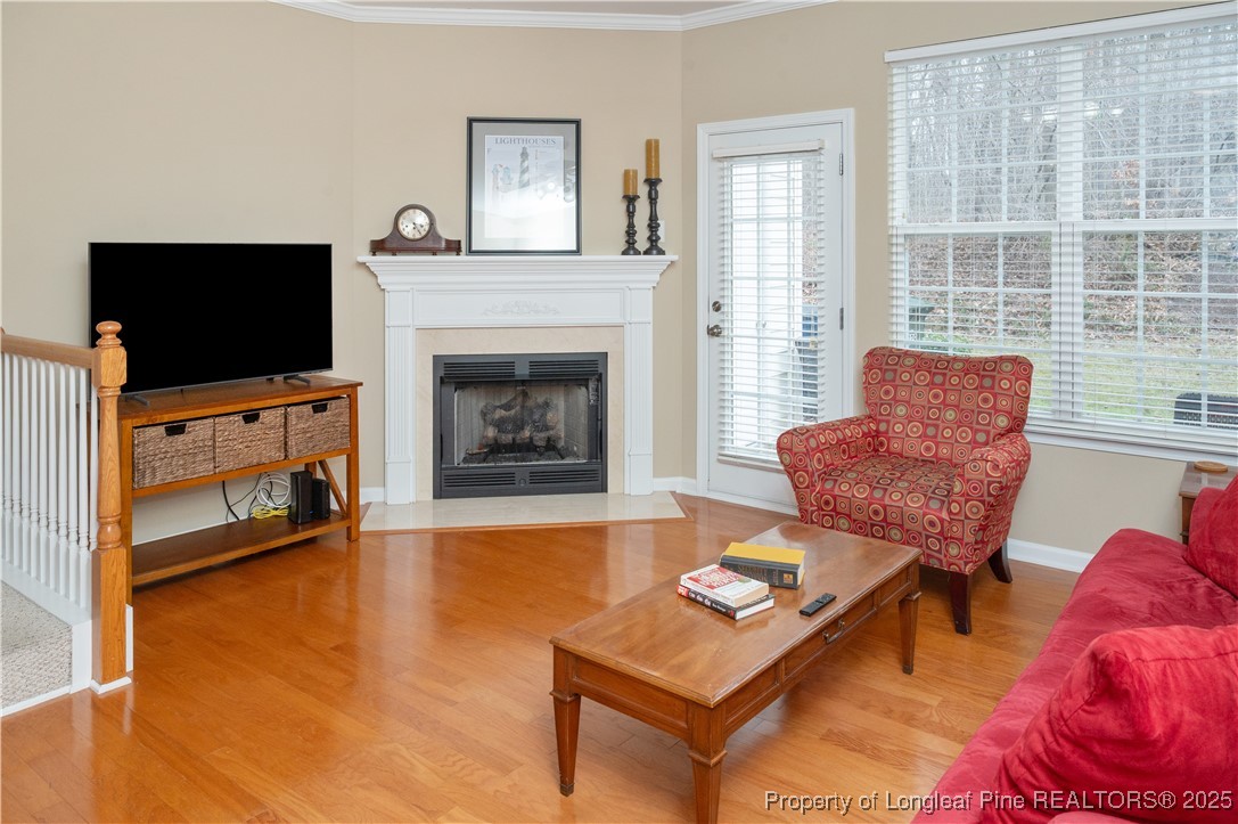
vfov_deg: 53.1
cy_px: 412
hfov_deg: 73.8
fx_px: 825
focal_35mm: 24
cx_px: 619
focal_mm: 24
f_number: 8
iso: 800
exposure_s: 1/200
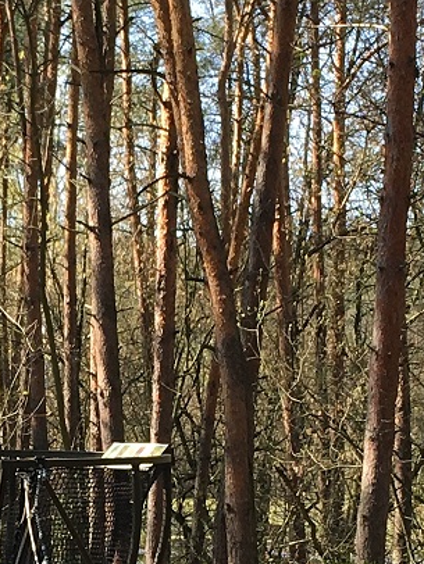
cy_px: 506
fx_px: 2349
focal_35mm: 144
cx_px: 18
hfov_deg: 10.2
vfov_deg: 13.6
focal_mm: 4.15
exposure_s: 1/314
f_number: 2.2
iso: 25
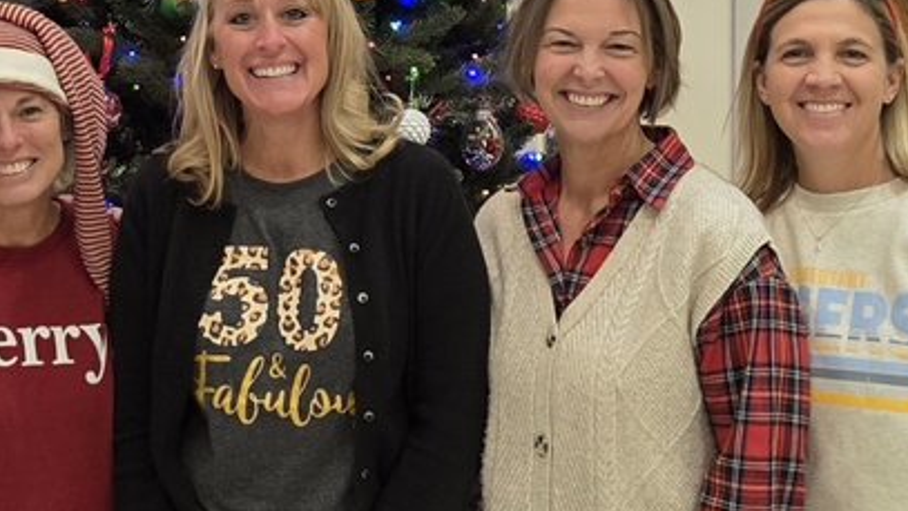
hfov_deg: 33.0
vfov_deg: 19.1
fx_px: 1517
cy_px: 234
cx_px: 283
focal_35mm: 63
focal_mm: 5.4
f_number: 1.8
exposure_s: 1/120
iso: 160
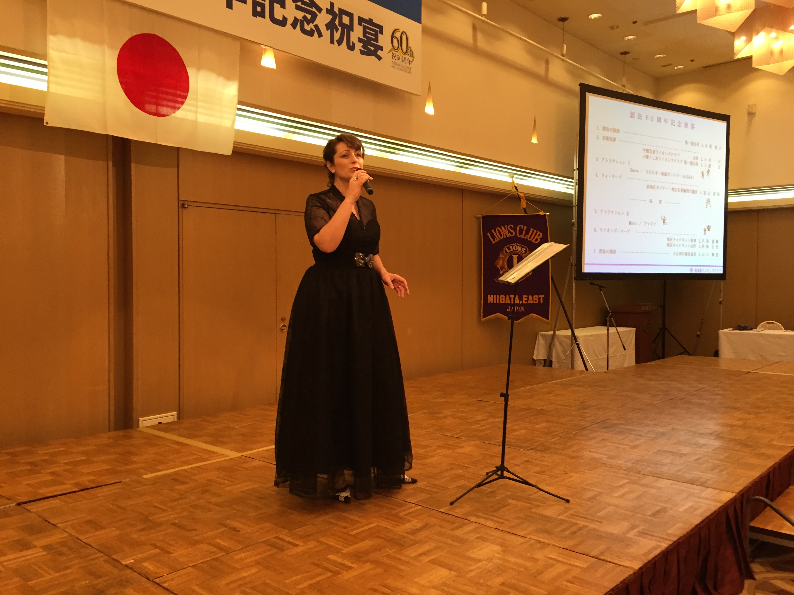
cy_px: 298
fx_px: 665
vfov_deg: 48.2
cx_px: 397
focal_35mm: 29
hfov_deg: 61.7
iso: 50
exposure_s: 1/30
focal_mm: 4.15
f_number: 2.2
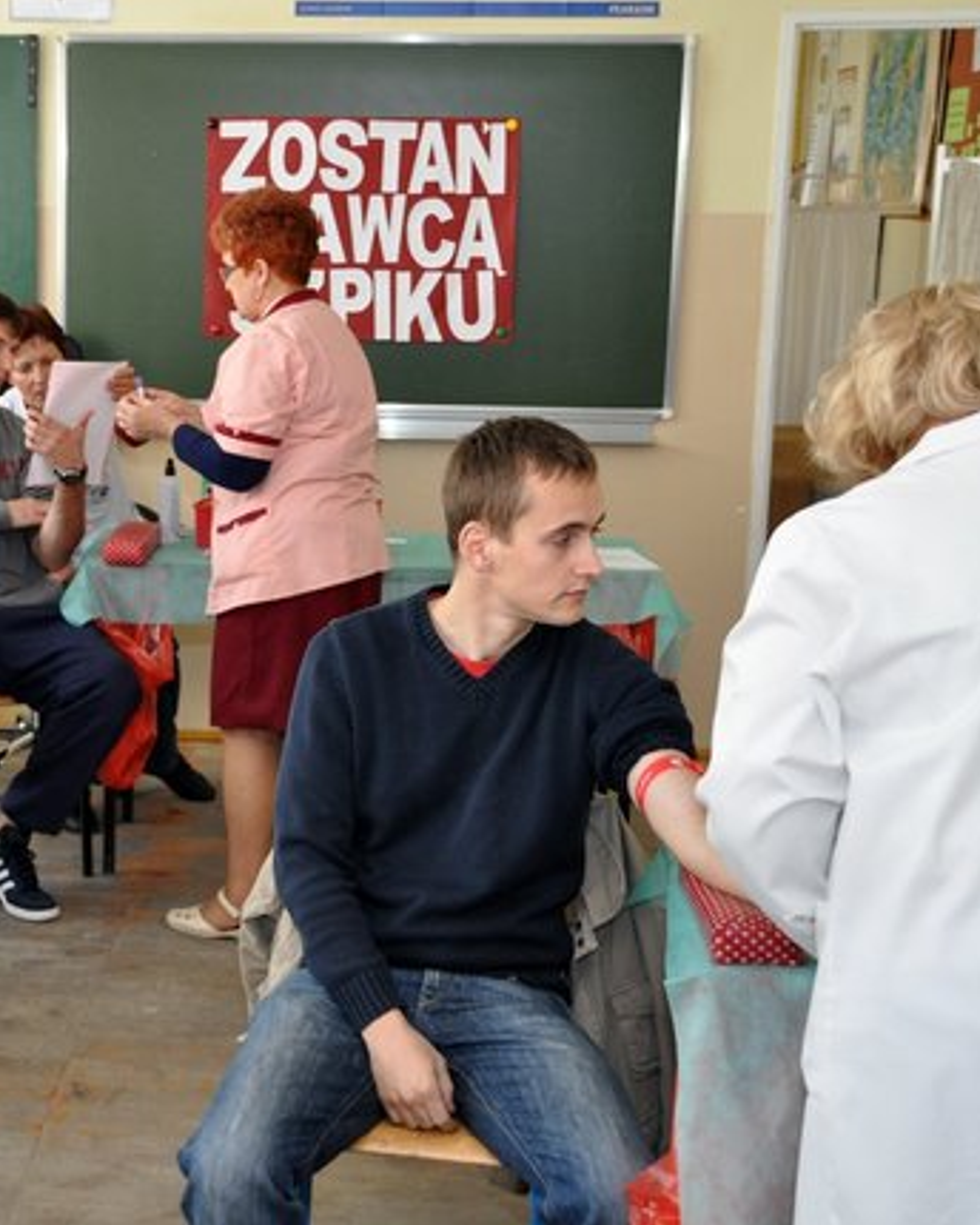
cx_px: 148
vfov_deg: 30.6
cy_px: 612
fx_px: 2237
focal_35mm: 62
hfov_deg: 24.2
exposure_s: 1/125
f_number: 4
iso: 800
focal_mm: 29
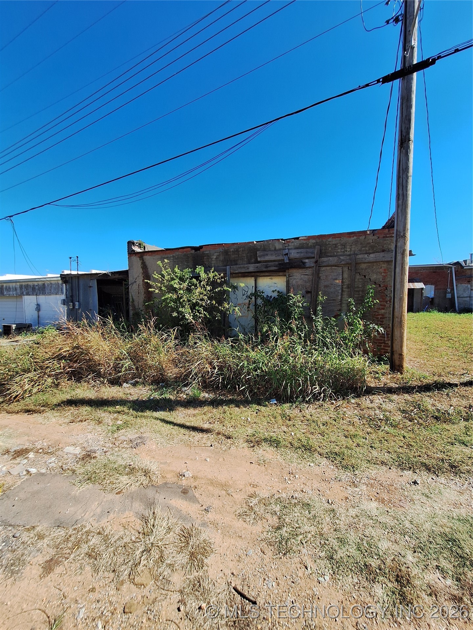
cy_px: 315
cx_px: 236
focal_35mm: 13
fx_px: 237
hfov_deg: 89.9
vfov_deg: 106.2
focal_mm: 1.74
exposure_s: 1/1152
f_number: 2.2
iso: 40
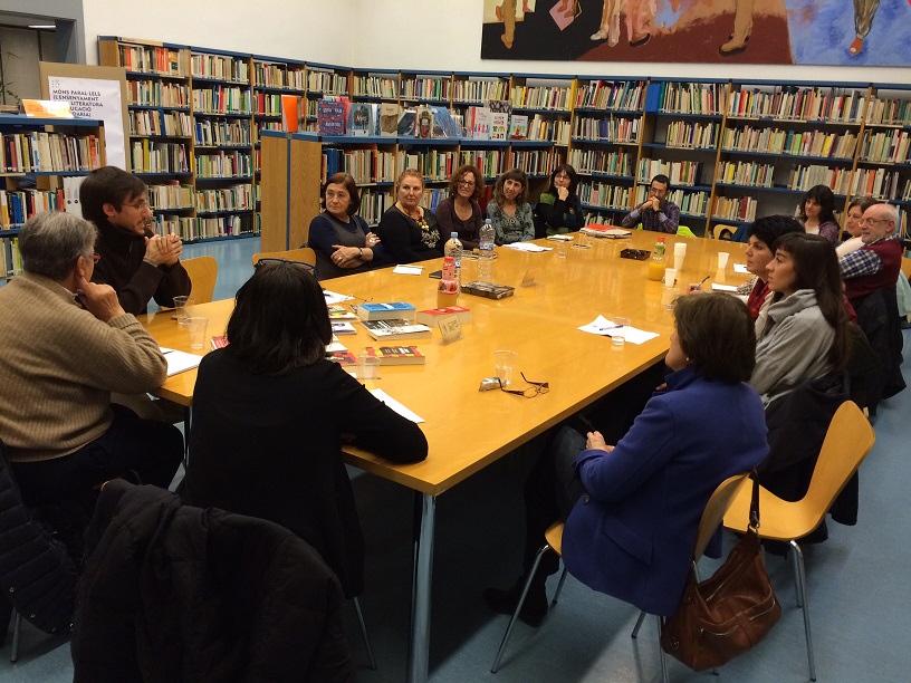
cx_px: 456
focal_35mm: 29
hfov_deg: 61.7
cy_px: 342
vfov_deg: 48.2
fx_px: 763
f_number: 2.2
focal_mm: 4.15
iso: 80
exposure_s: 1/33
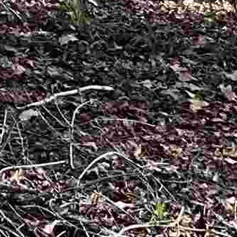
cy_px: -348
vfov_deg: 7.0
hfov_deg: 6.9
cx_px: -415
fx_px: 1813
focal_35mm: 234
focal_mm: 3
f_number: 1.8
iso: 16
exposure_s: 1/122
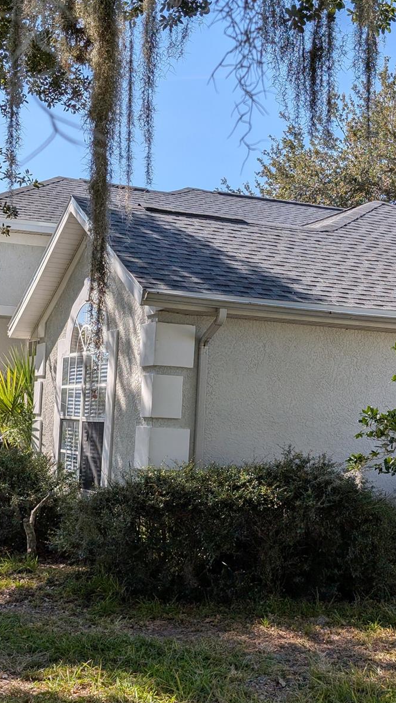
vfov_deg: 38.5
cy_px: 351
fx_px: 1008
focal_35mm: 54
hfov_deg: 22.2
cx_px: 203
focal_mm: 6.9
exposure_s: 1/1087
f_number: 1.68
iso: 22
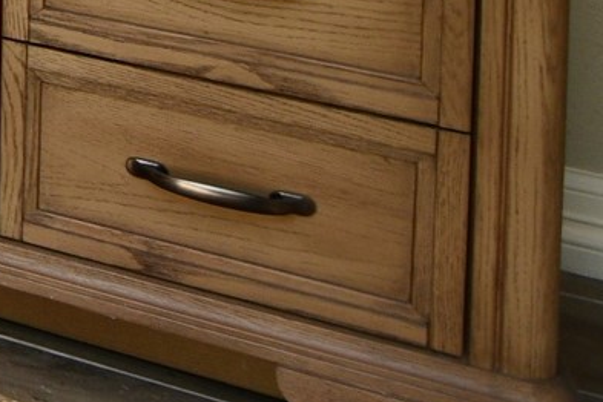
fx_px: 1390
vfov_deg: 12.3
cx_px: -1008
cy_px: -623
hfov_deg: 13.3
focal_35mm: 83
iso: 250
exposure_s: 1/60
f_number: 4
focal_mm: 10
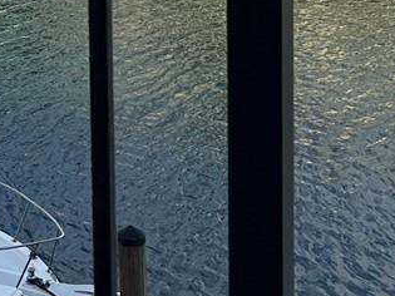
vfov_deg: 10.7
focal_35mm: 132
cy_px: -187
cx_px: -95
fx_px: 1506
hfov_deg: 14.4
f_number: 1.6
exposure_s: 1/3876
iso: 50
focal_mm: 5.1
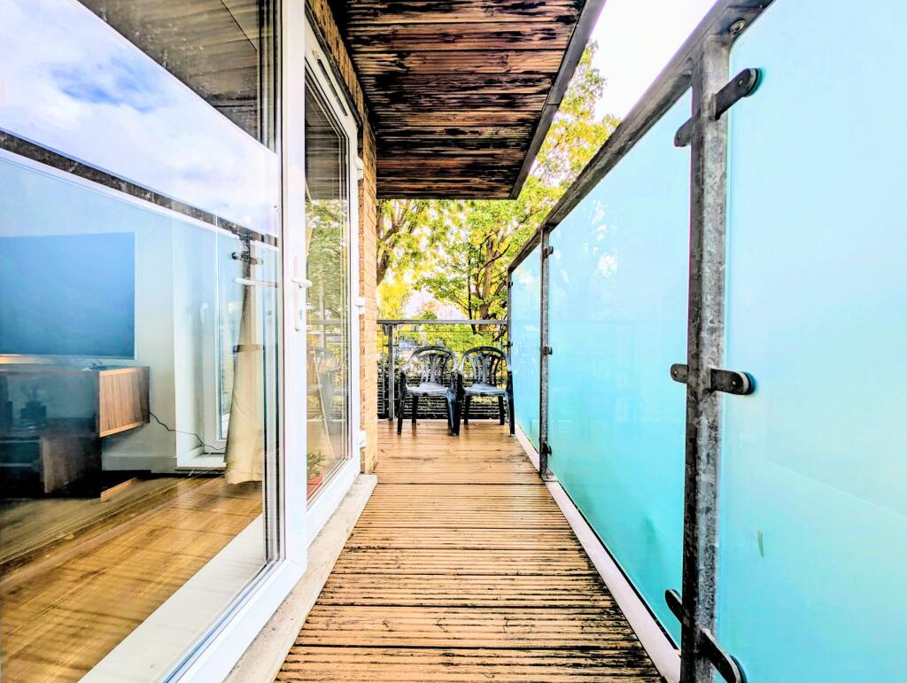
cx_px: 454
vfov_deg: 94.6
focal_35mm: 12
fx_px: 315
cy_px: 342
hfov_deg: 110.5
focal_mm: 2.23
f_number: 1.95
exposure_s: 1/786
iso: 38
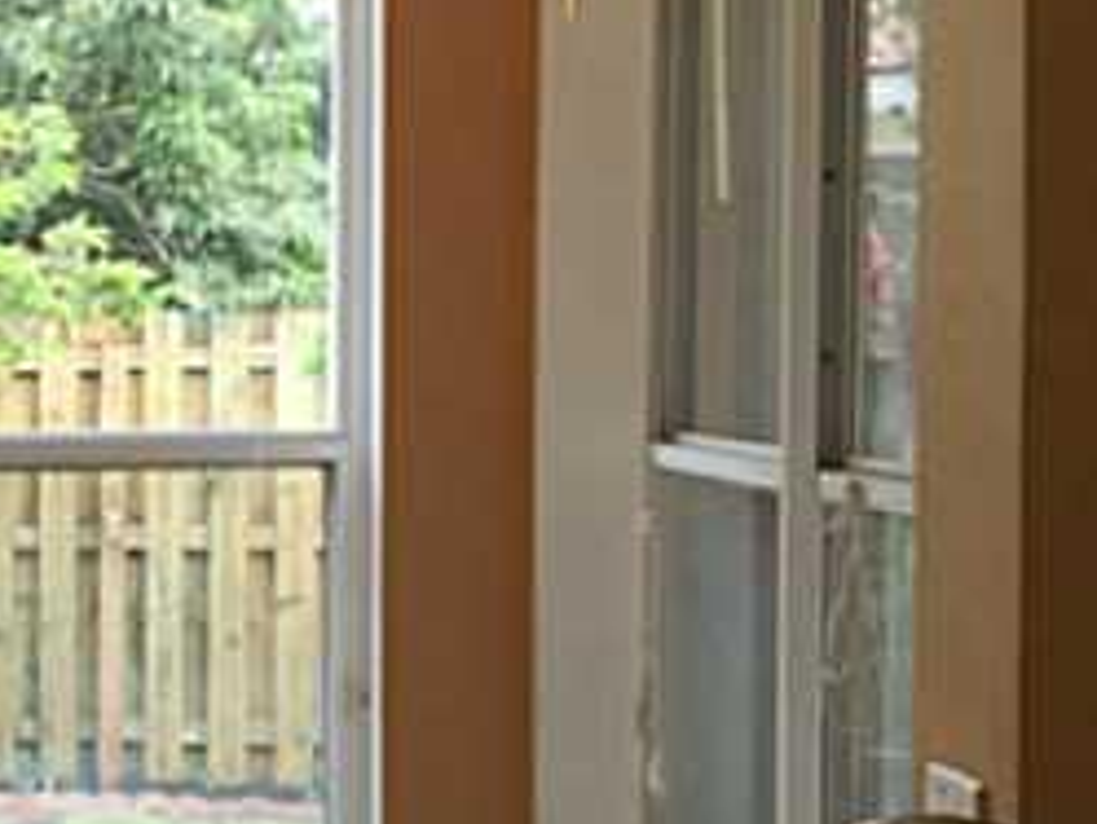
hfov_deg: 18.3
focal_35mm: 93
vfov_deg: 15.9
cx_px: -639
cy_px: 498
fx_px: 2949
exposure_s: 1/120
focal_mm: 4.15
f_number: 2.2
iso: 40
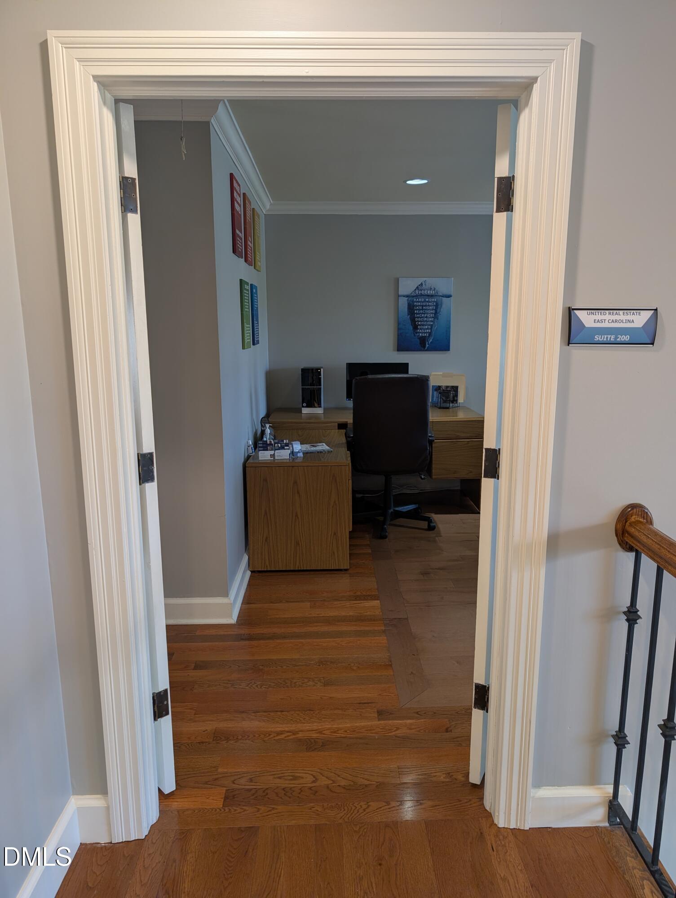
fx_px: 624
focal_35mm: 24
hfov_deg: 56.9
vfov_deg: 71.5
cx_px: 338
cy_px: 449
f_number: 1.68
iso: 68
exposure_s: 1/30
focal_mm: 6.9
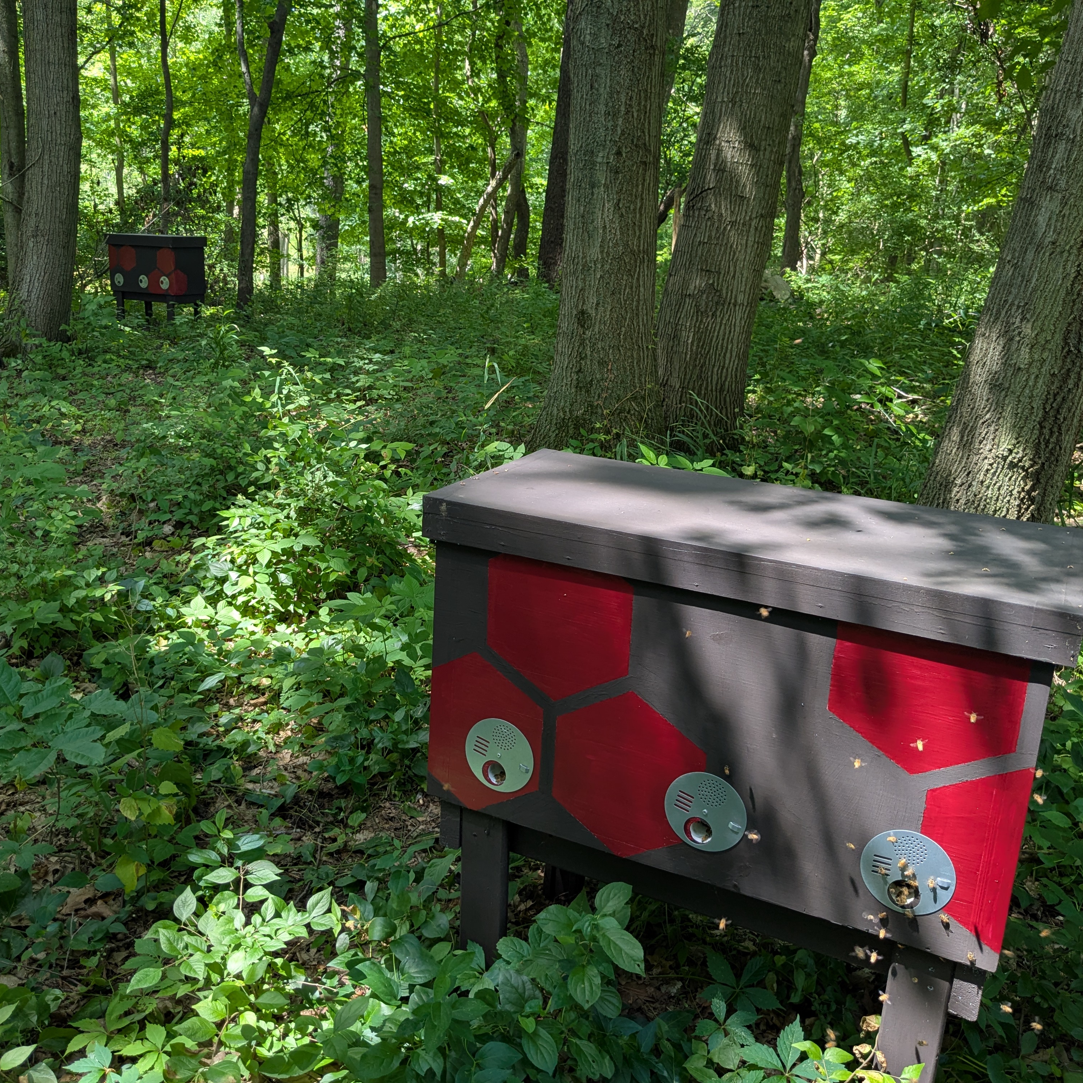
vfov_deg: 51.1
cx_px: 500
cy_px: 544
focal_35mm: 32
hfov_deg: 51.1
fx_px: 1133
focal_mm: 4.38
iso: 49
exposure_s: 1/219
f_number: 1.73
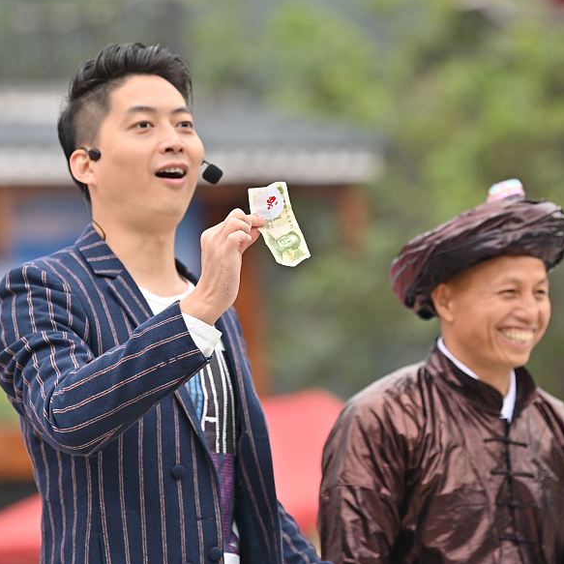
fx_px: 4830
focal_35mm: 262
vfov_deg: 6.7
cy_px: 220
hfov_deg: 6.7
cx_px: 313
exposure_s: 1/320
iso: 100
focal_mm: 150
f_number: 2.8
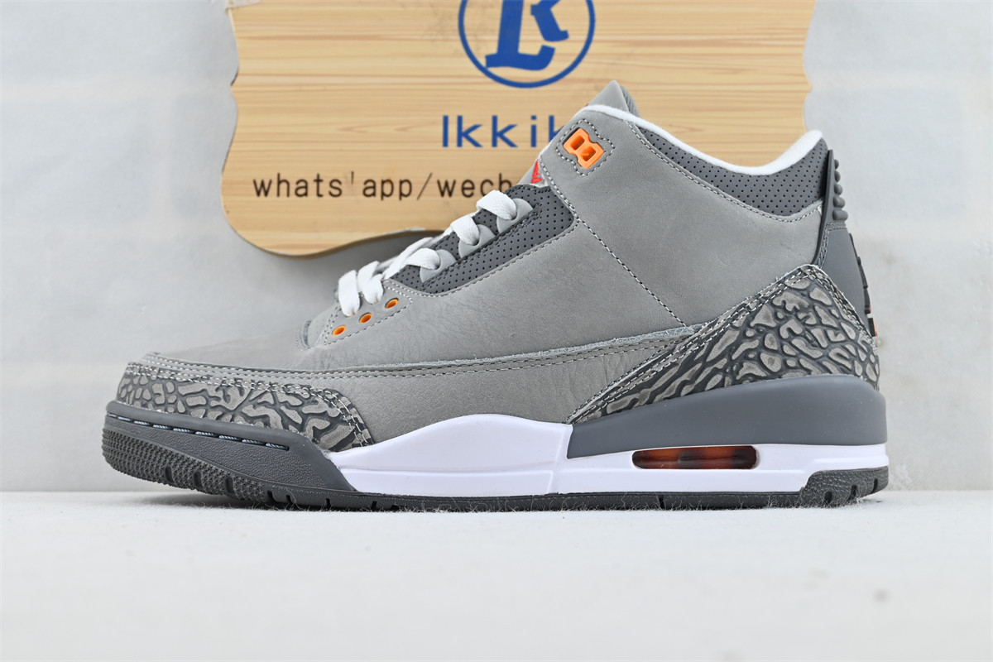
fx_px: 1262
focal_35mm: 46
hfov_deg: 43.0
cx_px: 496
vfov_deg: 29.4
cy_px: 331
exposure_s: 1/50
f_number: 4.8
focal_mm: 30.5
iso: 100
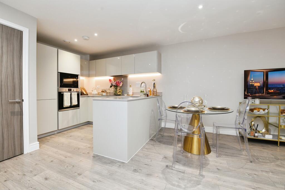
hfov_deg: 100.4
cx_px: 142
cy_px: 95
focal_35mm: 15
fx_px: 119
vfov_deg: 77.3
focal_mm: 15
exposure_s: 1/60
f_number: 6.3
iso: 800
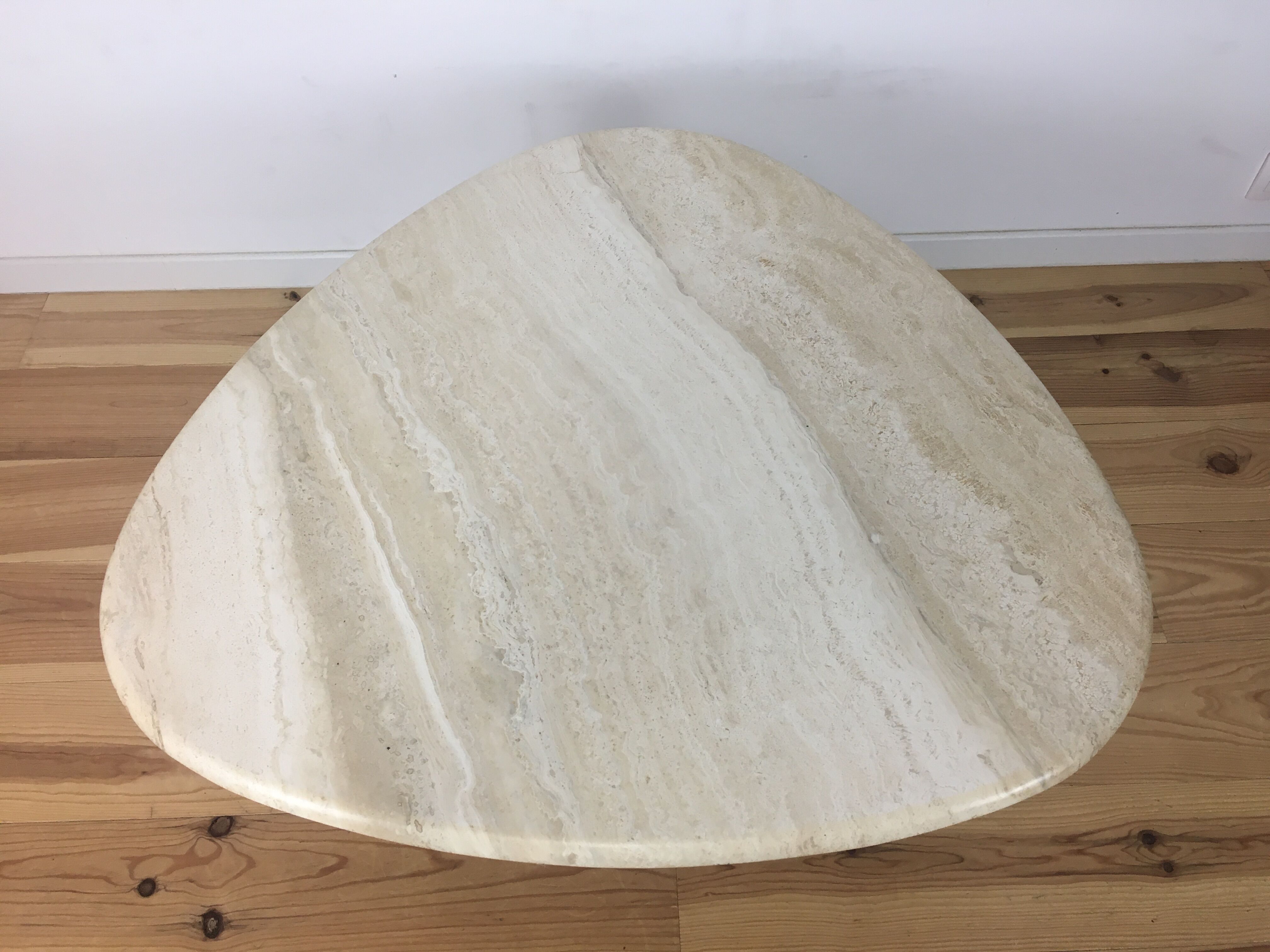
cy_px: 476
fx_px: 1064
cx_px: 635
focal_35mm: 29
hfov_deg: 61.7
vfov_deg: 48.2
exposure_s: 1/33
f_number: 2.2
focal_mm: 4.15
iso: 25
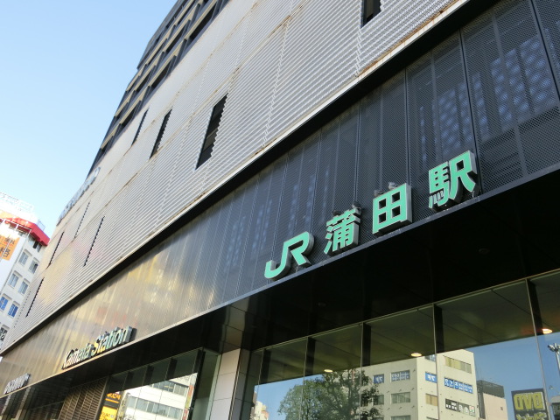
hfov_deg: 61.7
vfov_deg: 48.2
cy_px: 210
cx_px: 280
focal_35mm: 29
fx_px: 469
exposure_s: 1/200
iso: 80
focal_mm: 5.2
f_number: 3.7
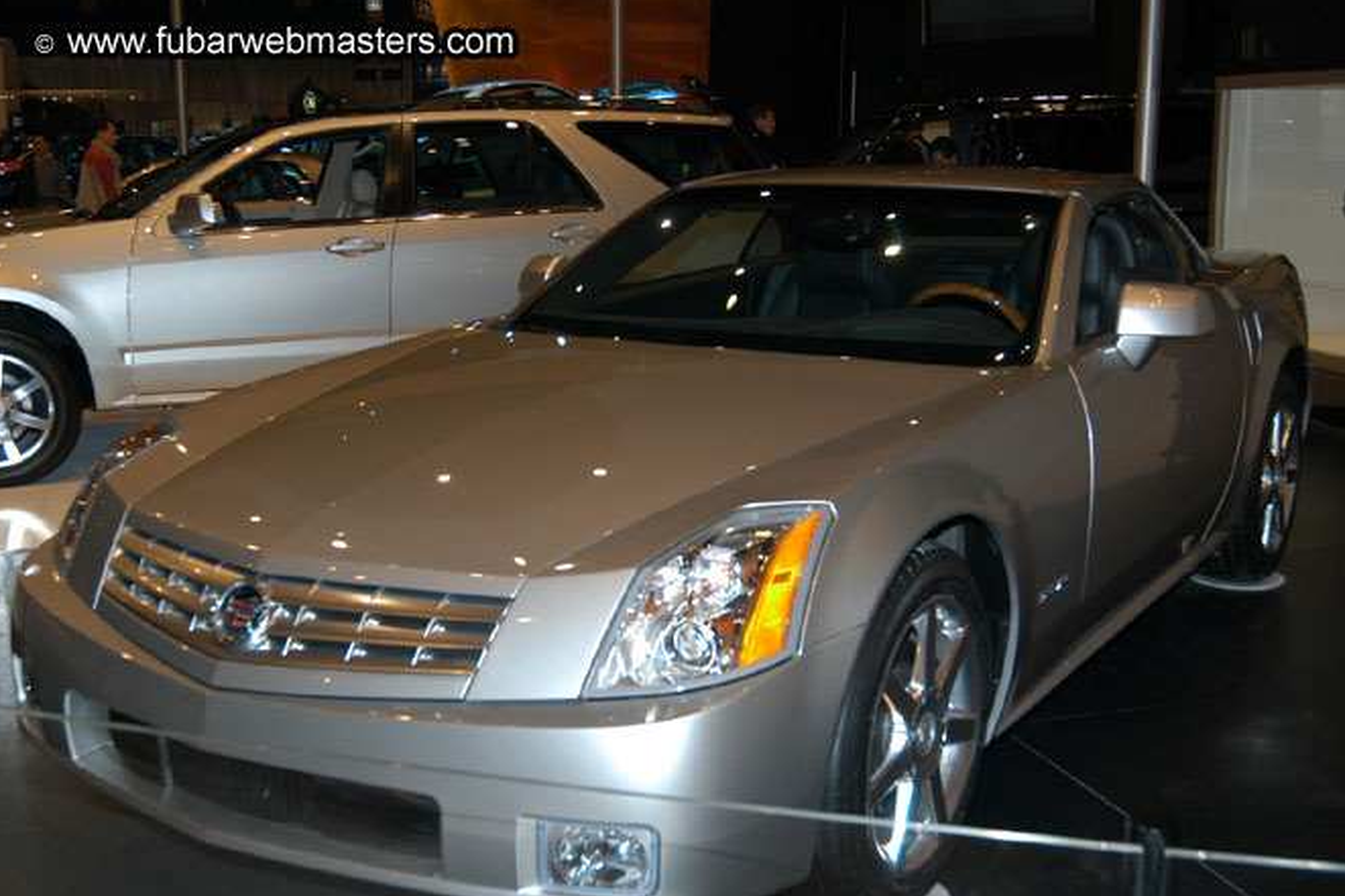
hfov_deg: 45.4
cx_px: 683
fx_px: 1606
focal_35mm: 43
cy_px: 448
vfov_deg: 31.2
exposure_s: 1/60
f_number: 5
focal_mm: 28
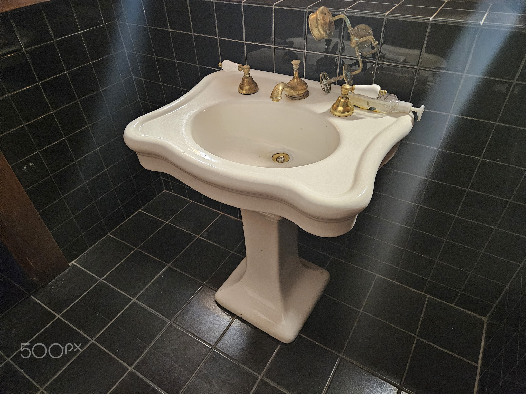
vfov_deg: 58.9
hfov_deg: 73.9
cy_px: 197
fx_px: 349
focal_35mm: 23
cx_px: 263
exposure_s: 1/120
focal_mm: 5.4
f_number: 1.8
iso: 1000
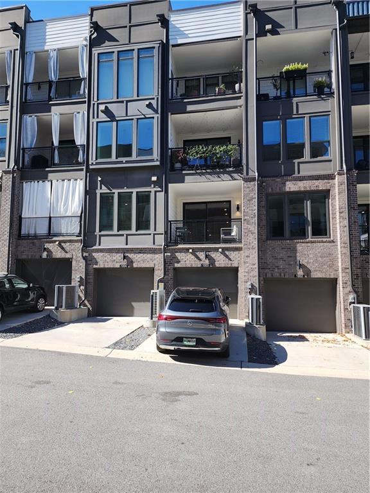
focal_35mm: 23
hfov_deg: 58.9
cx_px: 185
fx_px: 328
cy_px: 246
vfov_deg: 73.9
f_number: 1.8
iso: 12
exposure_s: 1/405
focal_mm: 6.4
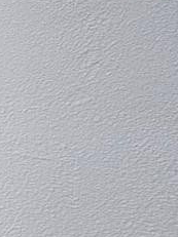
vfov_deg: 19.8
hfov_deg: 10.1
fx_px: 666
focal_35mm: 97
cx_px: -390
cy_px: 11
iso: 40
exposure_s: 1/669
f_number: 2.2
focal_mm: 2.22
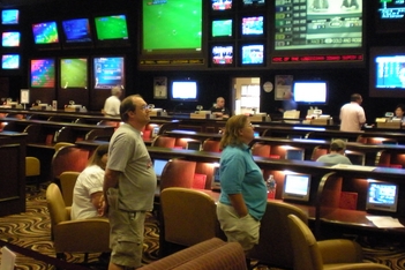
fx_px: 506
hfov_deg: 43.5
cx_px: 175
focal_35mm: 45
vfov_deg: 29.7
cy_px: 99
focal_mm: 6.3
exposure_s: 1/8.4
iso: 800
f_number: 3.1
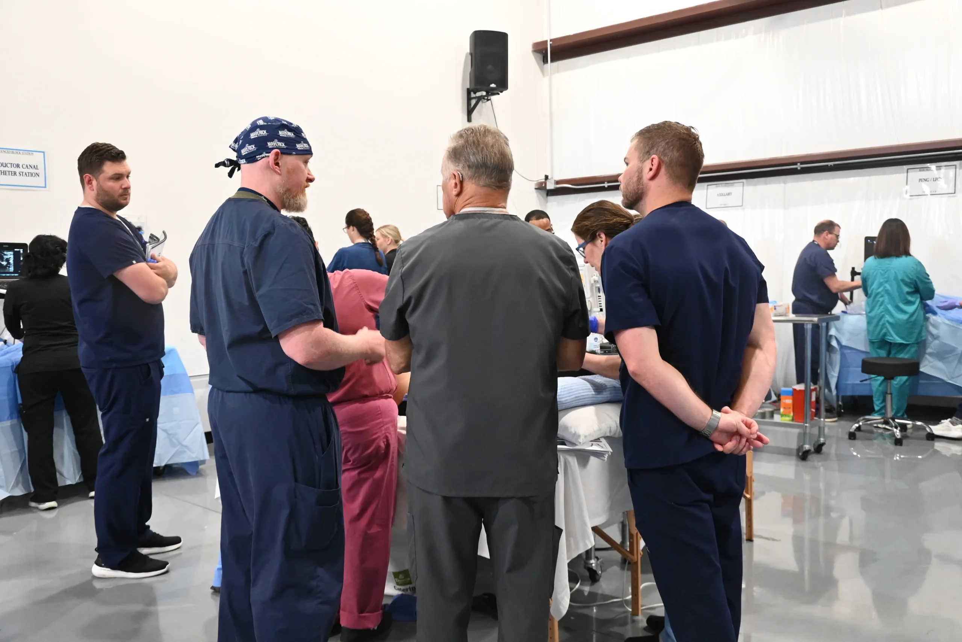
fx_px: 828
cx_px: 481
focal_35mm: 31
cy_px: 321
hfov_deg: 60.3
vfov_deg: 42.3
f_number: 3.8
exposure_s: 1/100
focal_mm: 21
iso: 3200
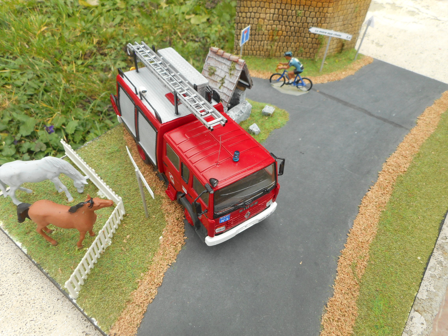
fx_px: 324
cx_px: 224
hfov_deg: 69.4
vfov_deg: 54.9
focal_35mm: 25
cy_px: 168
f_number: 3.7
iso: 80
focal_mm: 4.5
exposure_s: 1/30
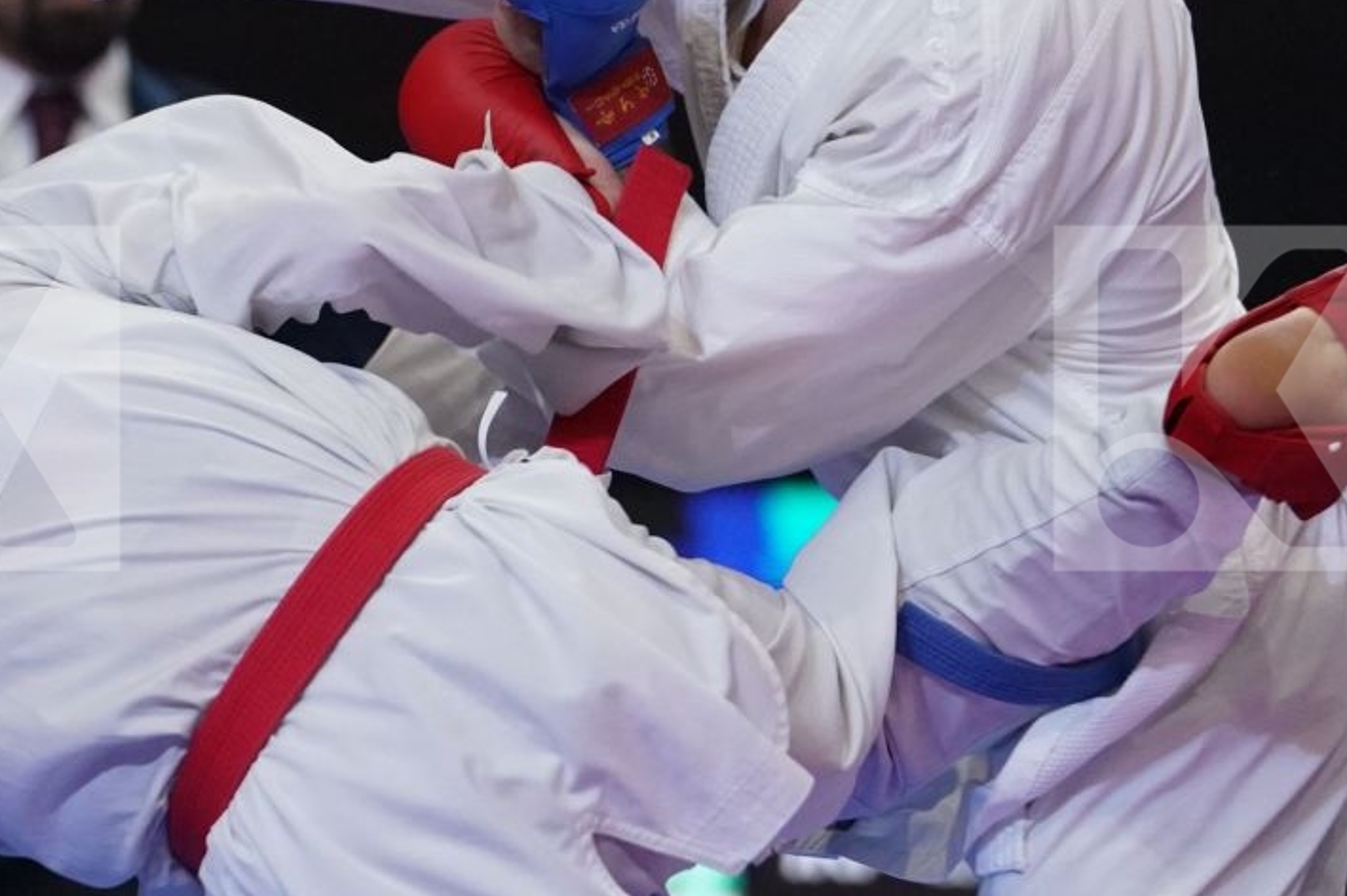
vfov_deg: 2.7
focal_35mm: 508
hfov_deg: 4.1
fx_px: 18998
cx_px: 587
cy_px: 399
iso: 4000
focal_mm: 200
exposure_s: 1/1000
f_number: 2.8
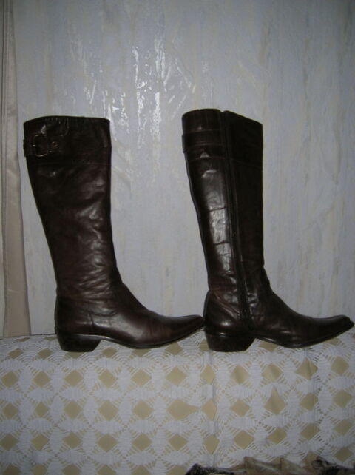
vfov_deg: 54.0
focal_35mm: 34
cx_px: 178
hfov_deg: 41.7
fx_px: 466
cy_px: 238
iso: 50
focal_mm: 5.7
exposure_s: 1/60.1
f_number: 2.9
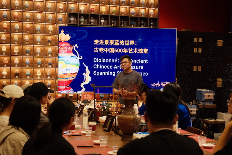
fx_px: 367
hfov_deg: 35.1
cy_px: 78
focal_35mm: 57
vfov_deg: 23.8
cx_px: 116
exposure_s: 1/125
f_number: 3.2
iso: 2000
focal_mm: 37.8
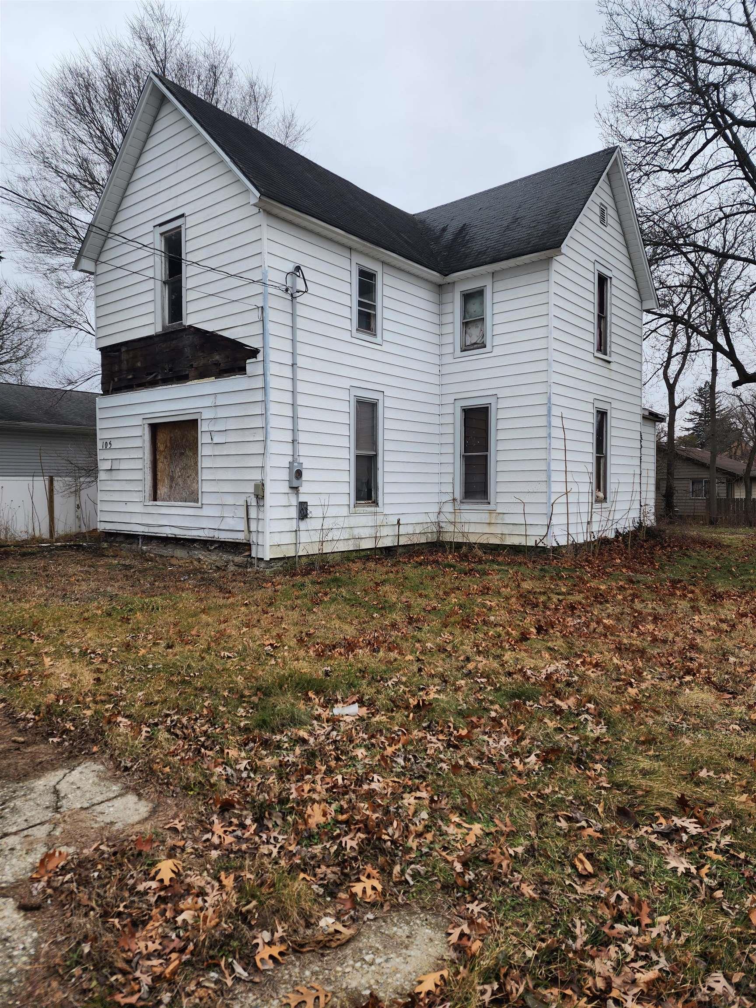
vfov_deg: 73.9
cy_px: 504
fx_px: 670
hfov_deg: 58.9
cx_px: 378
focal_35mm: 23
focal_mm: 6.4
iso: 12
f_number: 1.8
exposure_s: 1/191
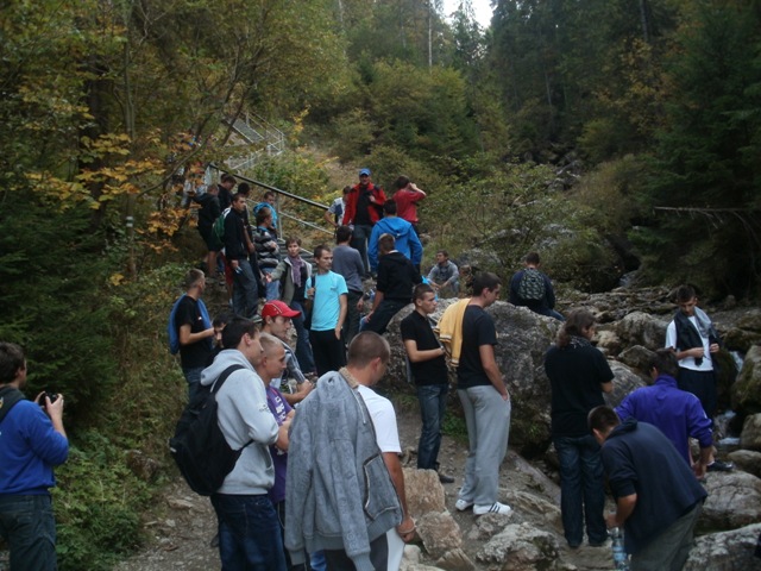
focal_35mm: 36
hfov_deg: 51.4
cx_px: 380
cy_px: 286
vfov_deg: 39.7
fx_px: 791
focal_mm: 6.3
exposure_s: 1/125
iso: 100
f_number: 3.5
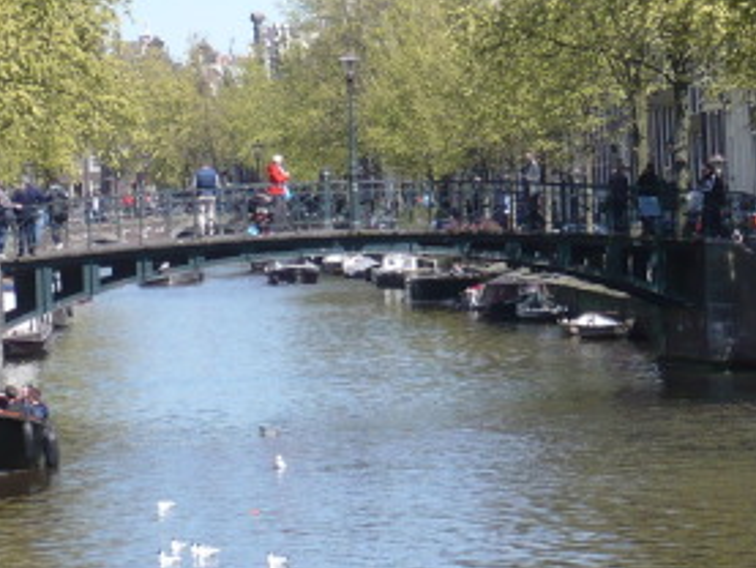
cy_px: 299
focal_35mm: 240
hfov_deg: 8.2
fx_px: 5244
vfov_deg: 6.2
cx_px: 527
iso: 100
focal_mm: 16.1
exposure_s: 1/320
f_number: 4.8
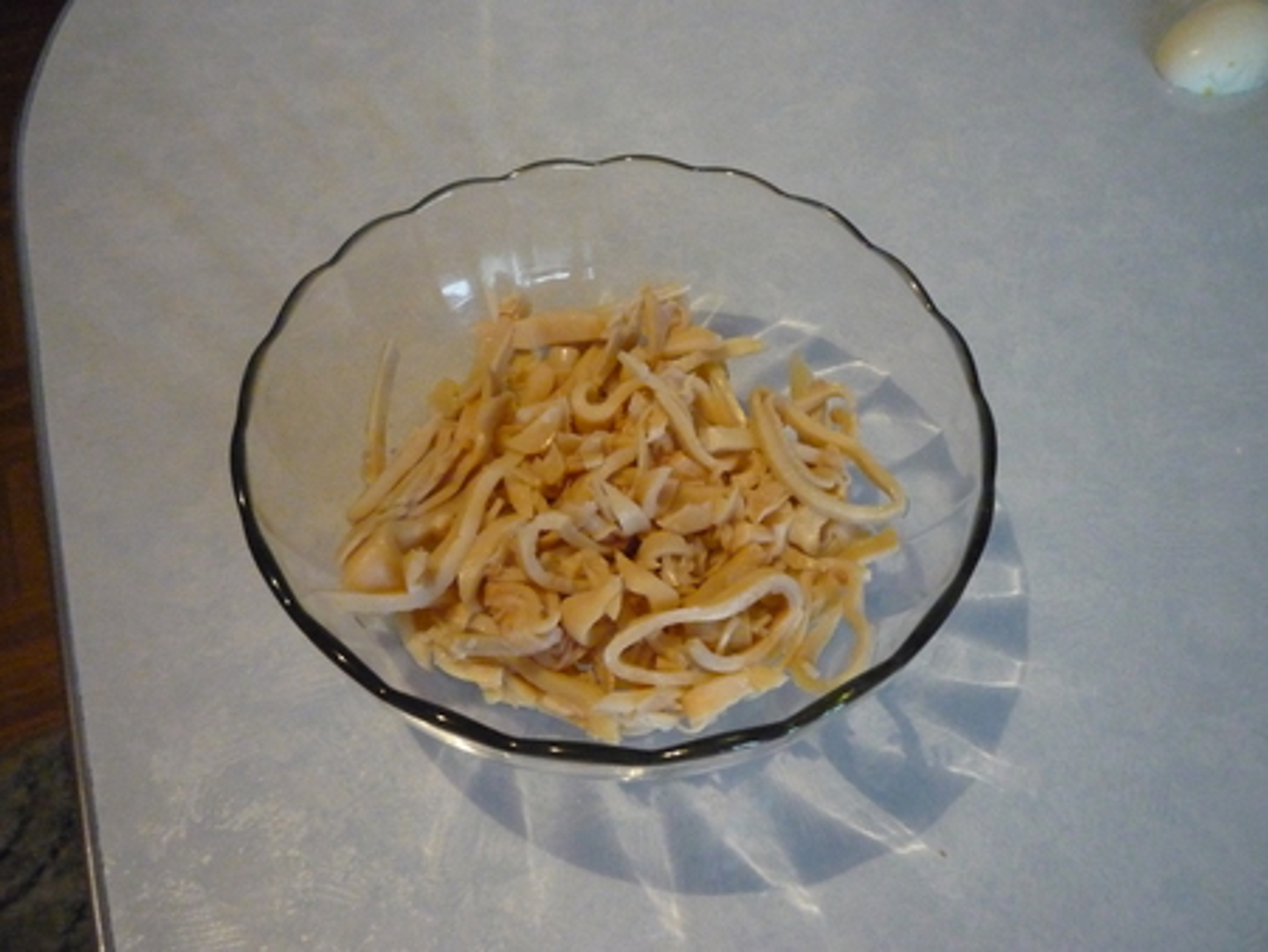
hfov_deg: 56.8
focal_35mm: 32
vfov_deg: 44.2
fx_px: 1173
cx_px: 634
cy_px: 476
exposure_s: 1/60
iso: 800
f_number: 3.3
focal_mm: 5.2
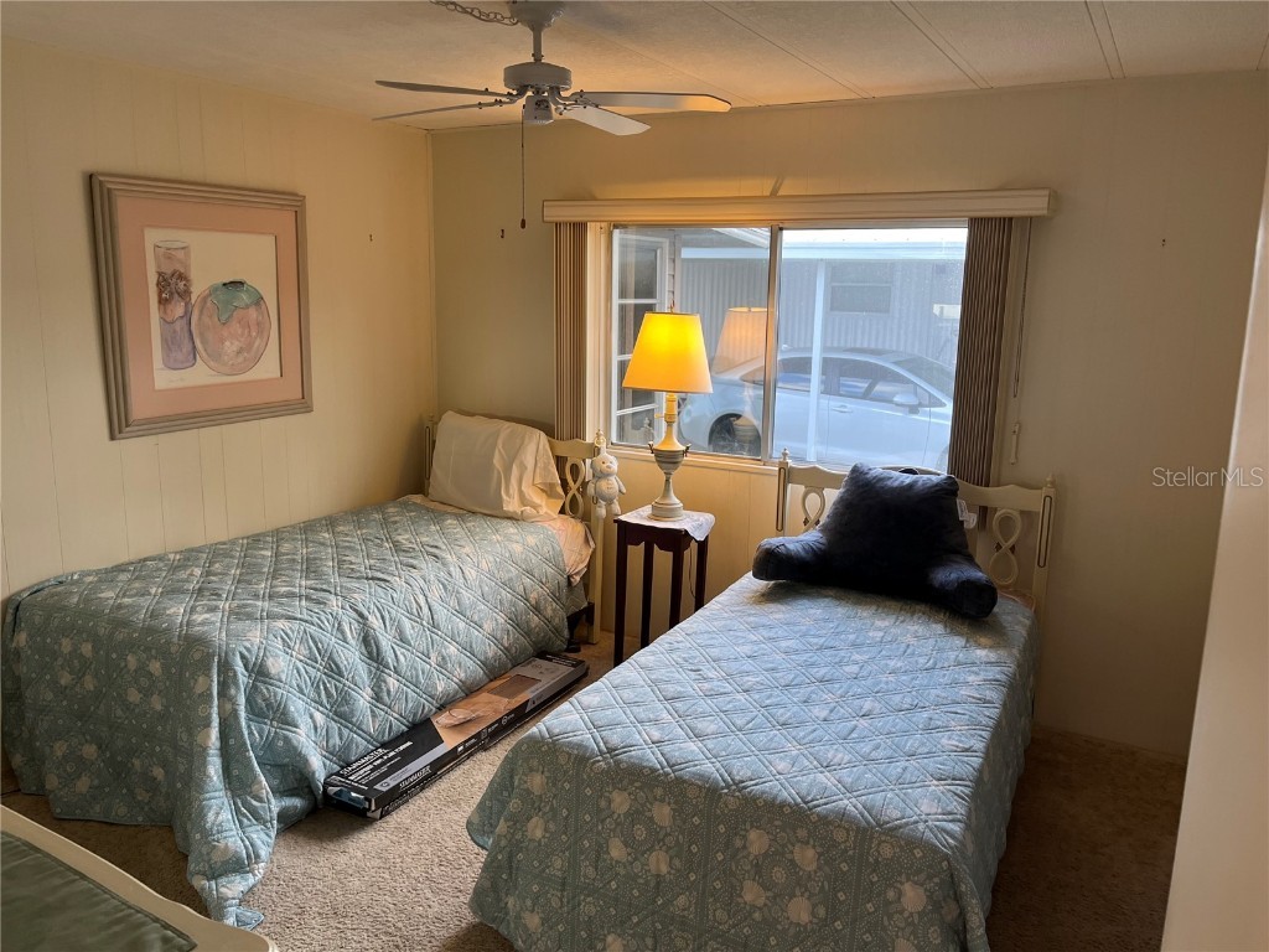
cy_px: 476
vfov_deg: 53.1
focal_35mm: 26
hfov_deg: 67.3
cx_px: 634
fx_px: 953
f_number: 1.6
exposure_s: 1/120
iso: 100
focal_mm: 5.1
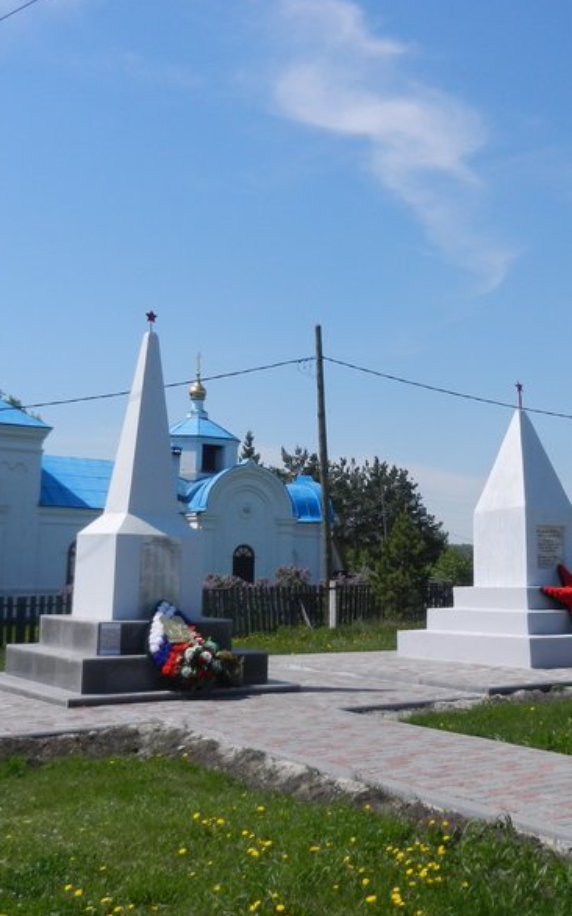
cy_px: 449
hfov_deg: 30.4
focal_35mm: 42
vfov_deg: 47.2
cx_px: 358
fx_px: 1048
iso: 160
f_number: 7.2
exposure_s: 1/640
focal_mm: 5.1
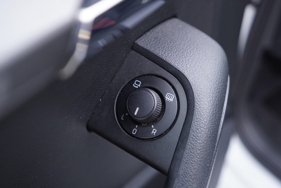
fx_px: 281
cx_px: 140
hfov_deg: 53.1
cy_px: 94
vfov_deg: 36.9
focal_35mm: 36
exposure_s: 1/40
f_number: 2.8
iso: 200
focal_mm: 24
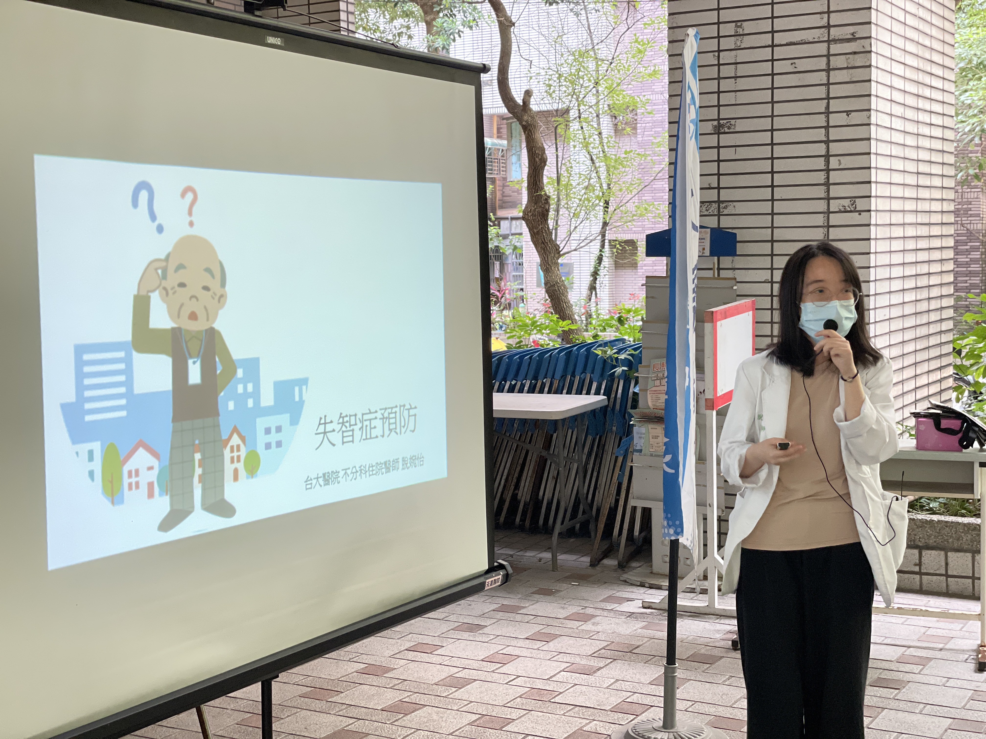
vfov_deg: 28.0
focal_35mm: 52
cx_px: 493
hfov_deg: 36.8
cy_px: 370
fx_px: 1481
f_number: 2
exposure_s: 1/120
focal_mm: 6
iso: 160
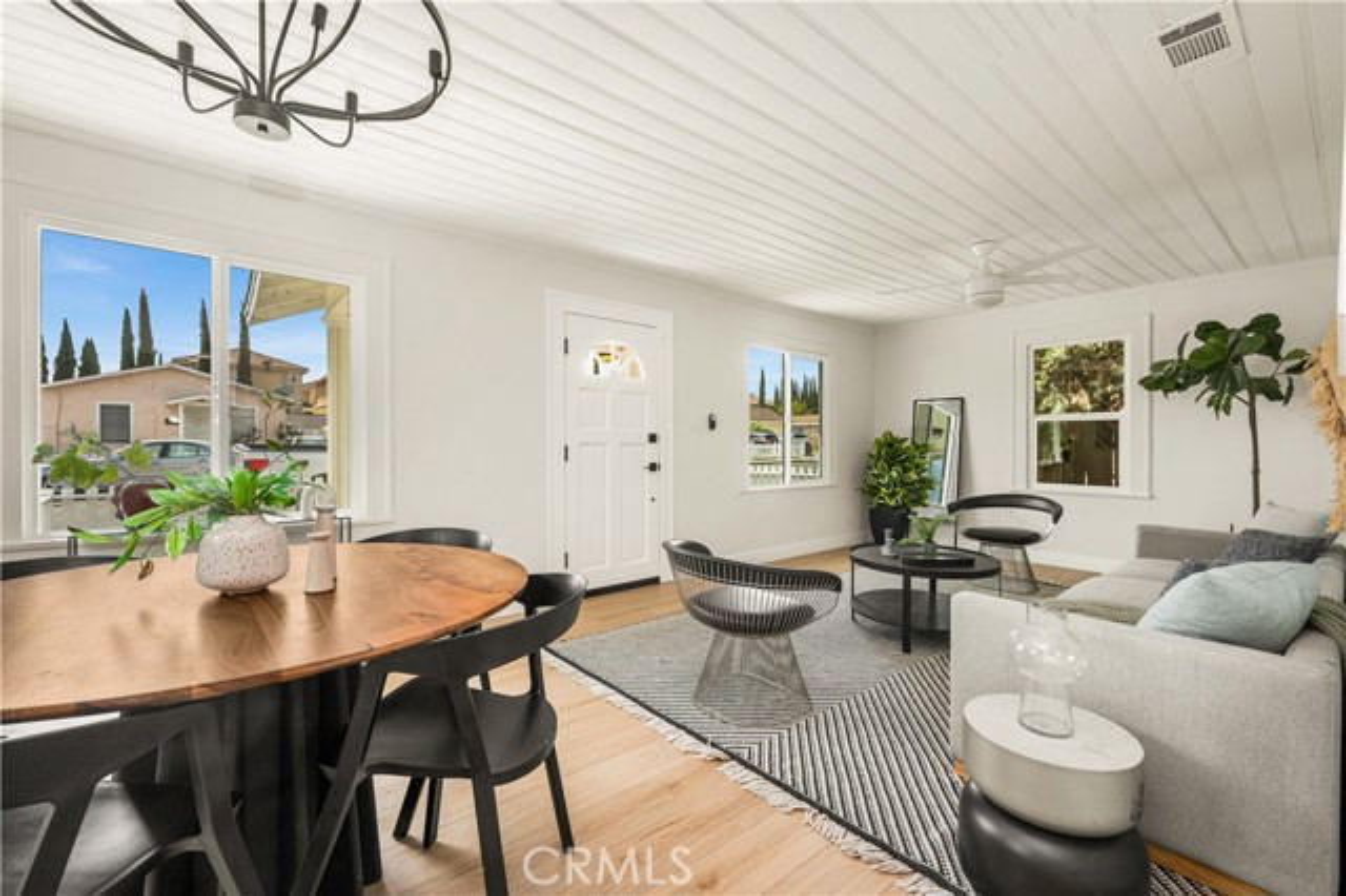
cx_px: 673
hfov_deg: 100.4
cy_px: 448
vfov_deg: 77.3
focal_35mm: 15
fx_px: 561
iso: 100
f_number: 6.3
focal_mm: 15
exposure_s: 1/30
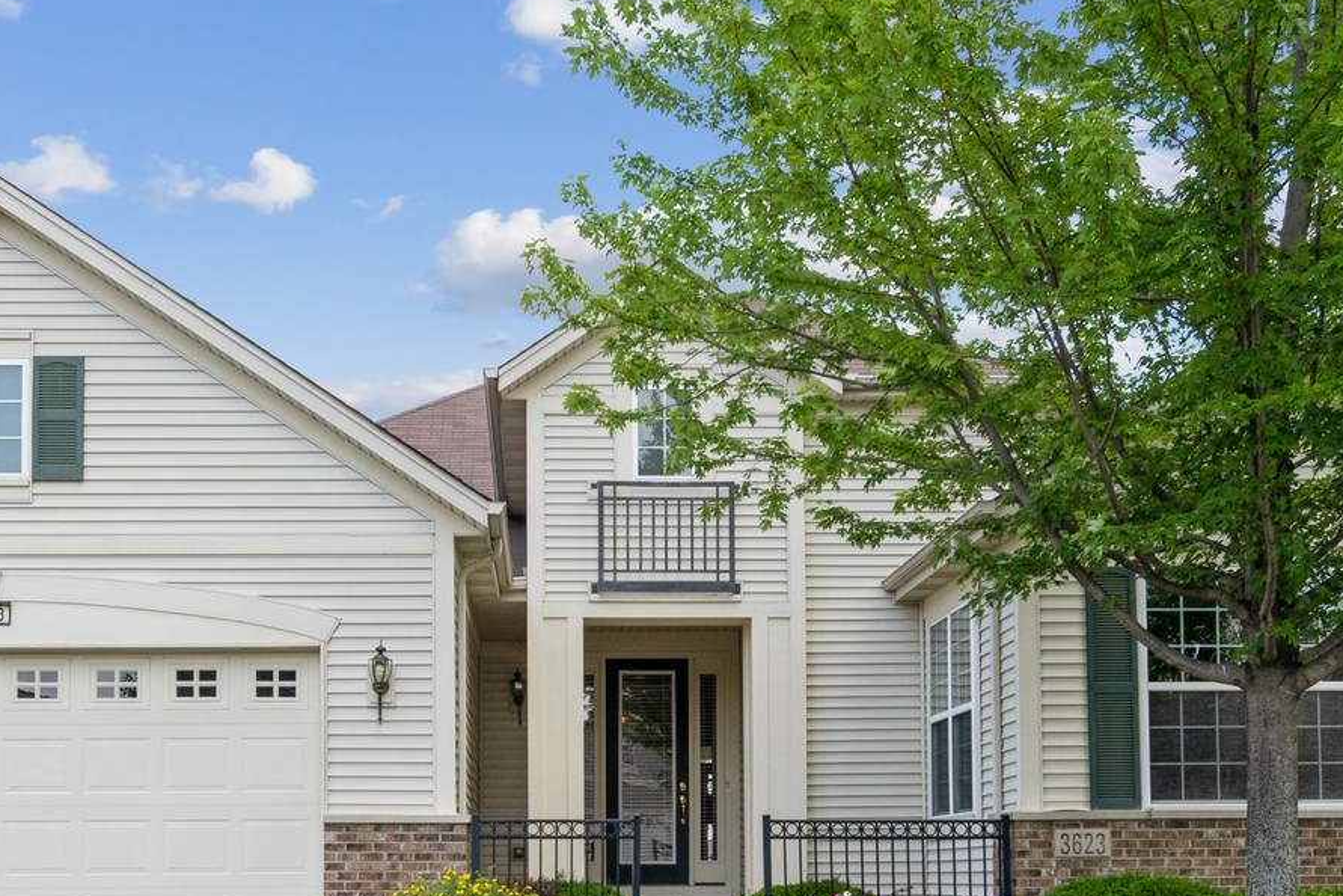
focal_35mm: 41
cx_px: 564
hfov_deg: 47.3
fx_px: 1526
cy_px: 670
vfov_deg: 32.1
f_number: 8
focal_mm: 15
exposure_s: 1/400
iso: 320
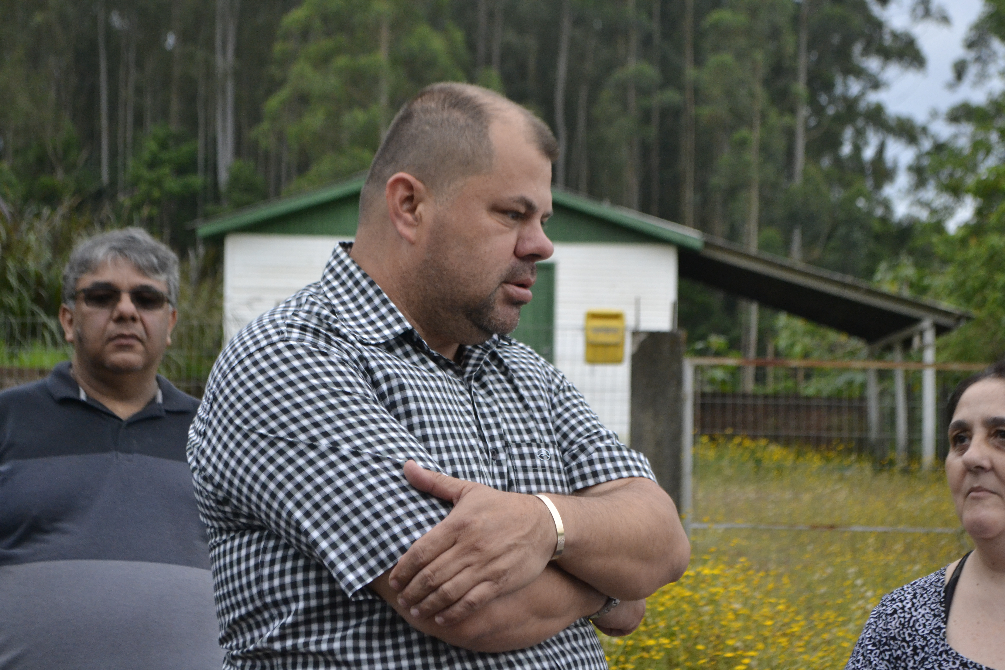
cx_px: 502
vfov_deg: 20.2
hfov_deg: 29.9
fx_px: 1884
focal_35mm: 68
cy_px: 335
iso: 1600
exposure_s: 1/1600
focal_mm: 45
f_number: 5.3
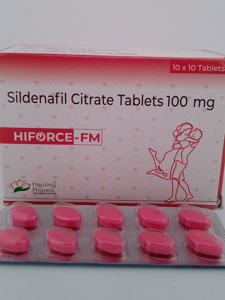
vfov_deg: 47.4
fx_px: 338
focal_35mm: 39
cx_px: 114
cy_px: 111
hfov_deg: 36.8
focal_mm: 3.43
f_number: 2.2
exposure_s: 1/195
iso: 114
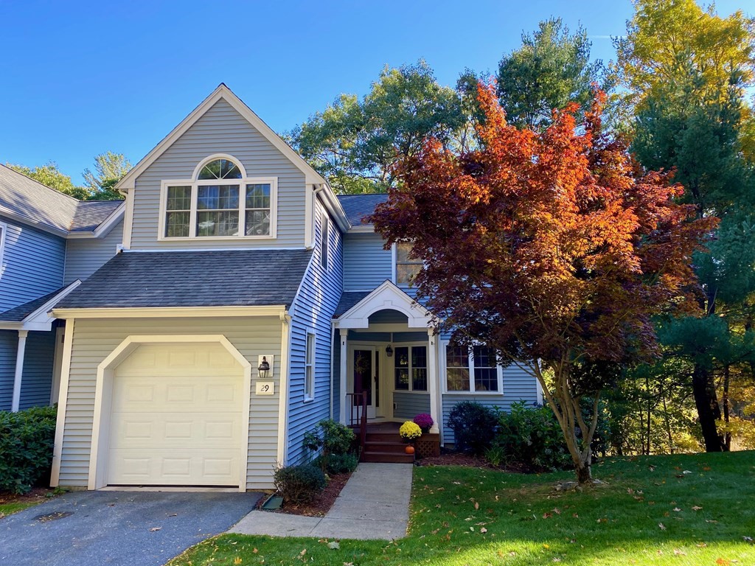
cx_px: 378
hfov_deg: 67.3
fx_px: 567
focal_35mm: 26
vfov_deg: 53.1
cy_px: 283
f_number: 1.8
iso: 32
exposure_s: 1/340
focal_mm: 4.25
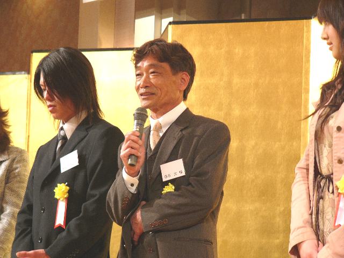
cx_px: 172
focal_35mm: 156
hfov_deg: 12.7
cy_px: 129
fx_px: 1550
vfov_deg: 9.5
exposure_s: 1/20
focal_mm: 25.9
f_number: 2.8
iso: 100
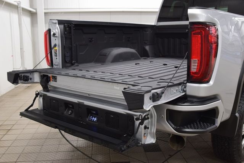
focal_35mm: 36
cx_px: 122
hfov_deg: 53.1
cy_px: 82
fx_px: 244
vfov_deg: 36.9
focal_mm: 24
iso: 640
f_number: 6.3
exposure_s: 1/15
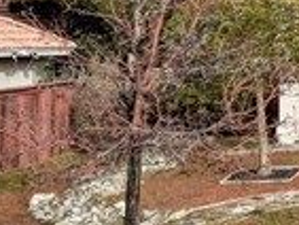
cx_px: 517
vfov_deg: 13.5
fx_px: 942
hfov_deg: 15.7
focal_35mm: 109
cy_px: 23
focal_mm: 8.67
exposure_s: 1/400
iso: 140
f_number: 1.8
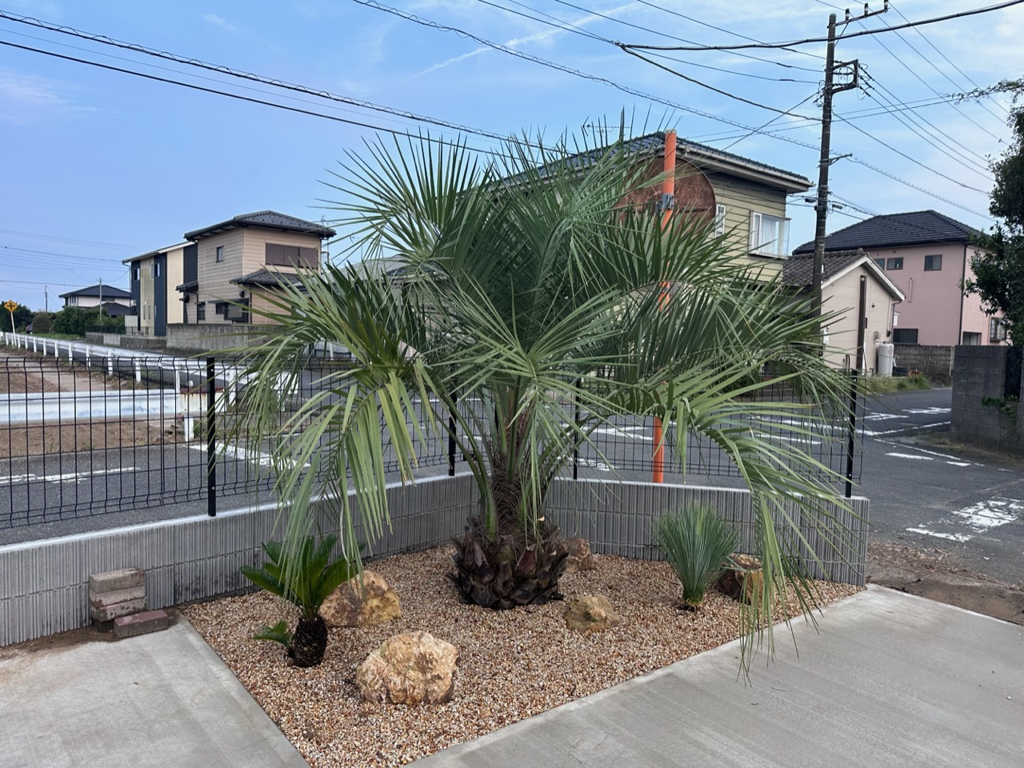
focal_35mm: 24
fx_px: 710
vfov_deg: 56.8
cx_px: 512
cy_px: 384
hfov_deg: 71.6
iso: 80
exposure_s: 1/1119
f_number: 1.78
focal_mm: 6.86
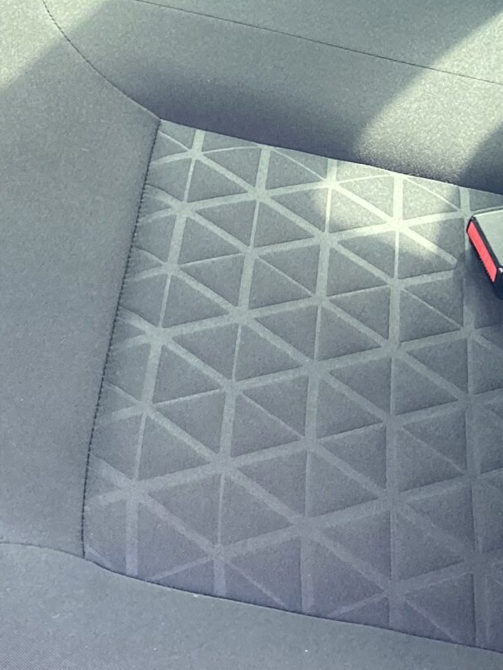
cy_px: 10
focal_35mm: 89
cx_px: 271
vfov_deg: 21.3
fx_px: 1724
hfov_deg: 16.6
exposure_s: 1/105
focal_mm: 3.99
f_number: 1.8
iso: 80
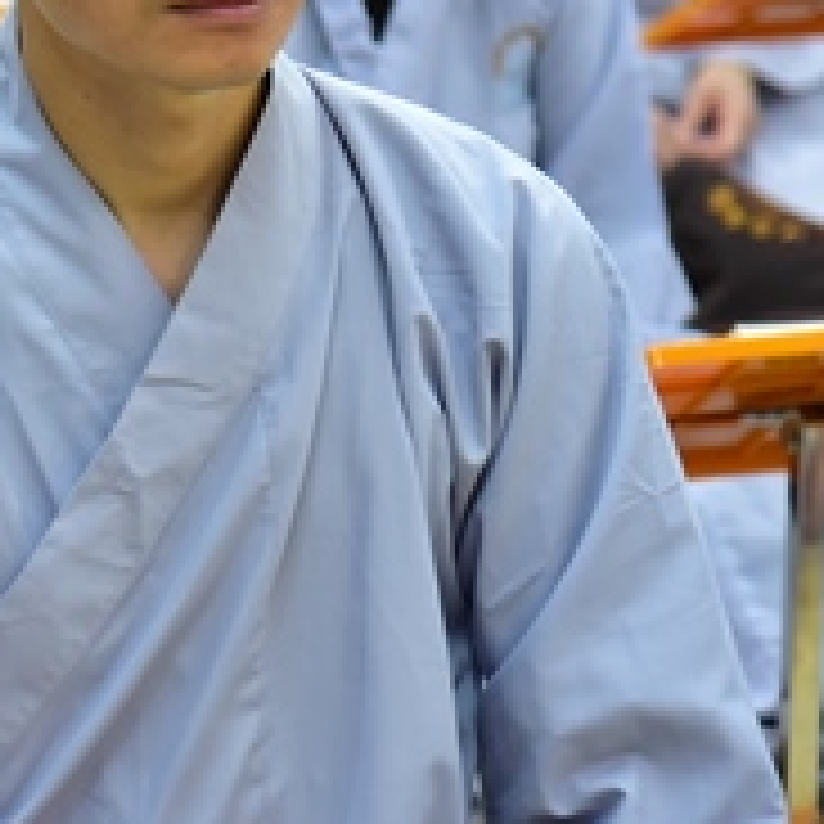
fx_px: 7487
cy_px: 279
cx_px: -194
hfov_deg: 6.3
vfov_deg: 6.3
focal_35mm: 278
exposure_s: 1/50
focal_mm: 92
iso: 2500
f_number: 4
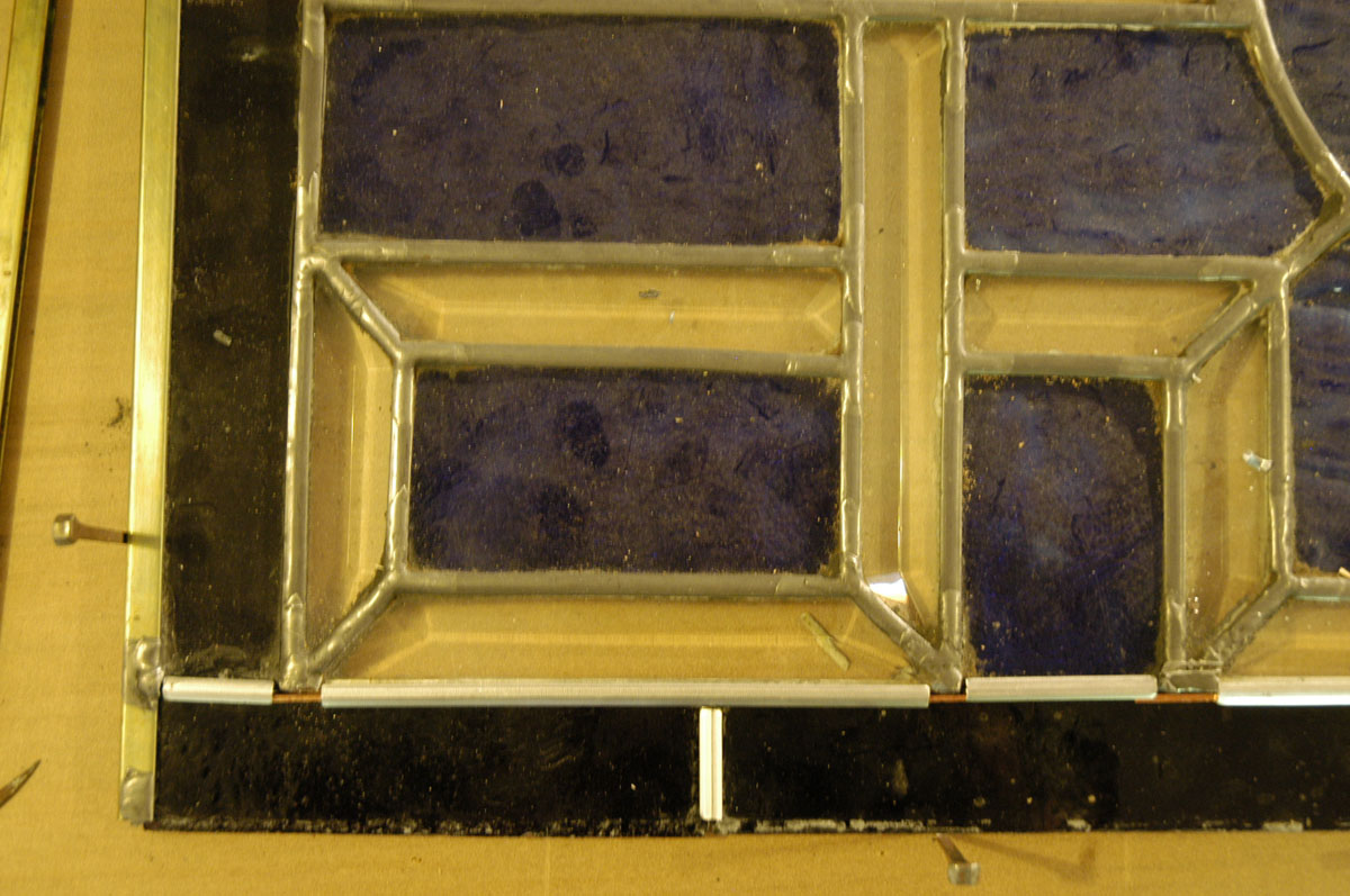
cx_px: 675
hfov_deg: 38.9
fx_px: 1910
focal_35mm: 51
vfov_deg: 26.4
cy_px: 448
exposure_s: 1/10
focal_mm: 34
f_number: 4.2
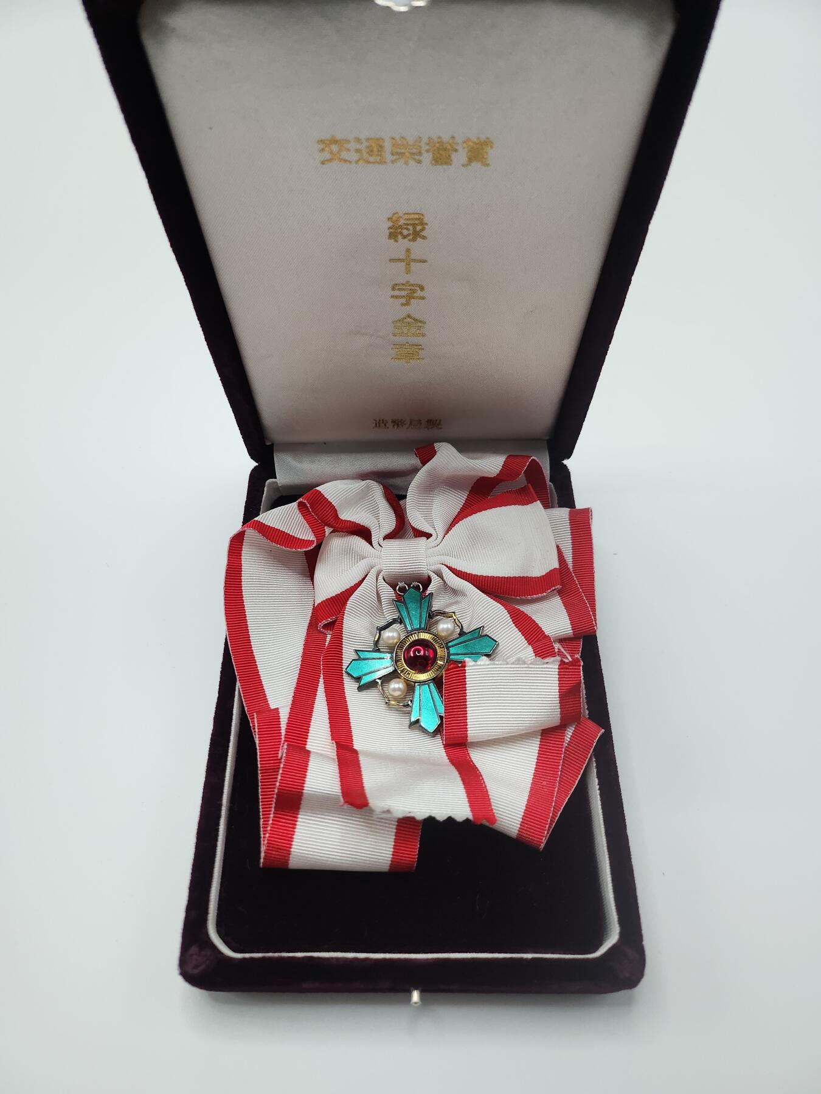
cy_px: 547
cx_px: 410
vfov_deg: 71.6
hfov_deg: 56.8
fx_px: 759
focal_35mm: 24
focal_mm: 5
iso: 160
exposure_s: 1/180
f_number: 1.8
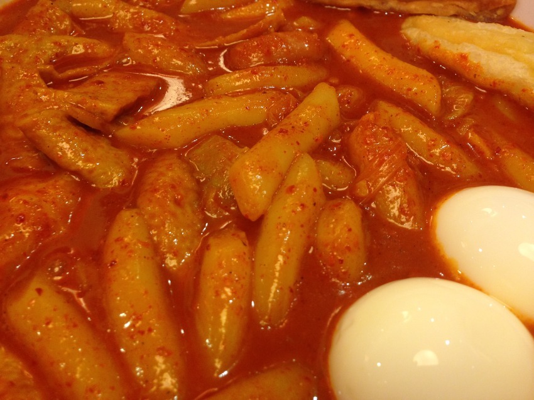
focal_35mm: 33
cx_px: 267
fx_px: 509
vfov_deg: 42.9
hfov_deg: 55.4
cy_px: 200
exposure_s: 1/20
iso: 100
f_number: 2.4
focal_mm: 4.12
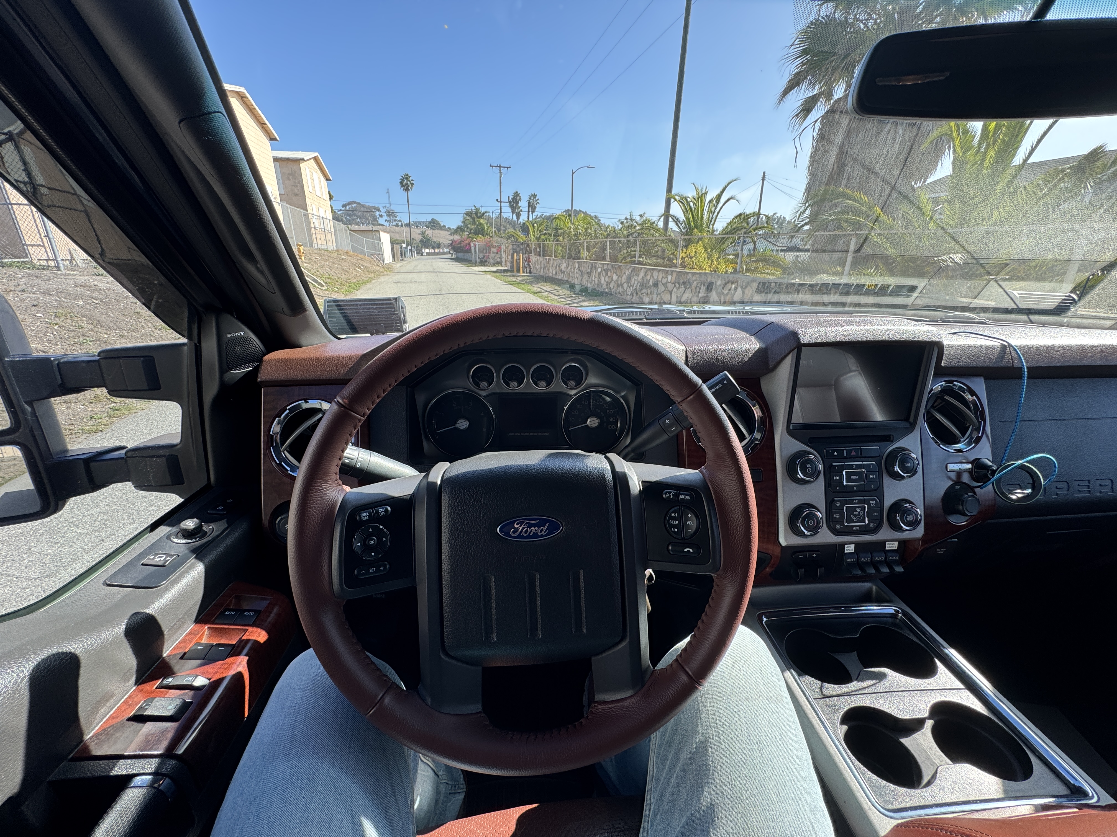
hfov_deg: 102.1
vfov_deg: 85.7
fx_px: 452
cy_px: 418
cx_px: 558
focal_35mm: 14
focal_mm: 2.22
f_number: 2.2
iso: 40
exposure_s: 1/192
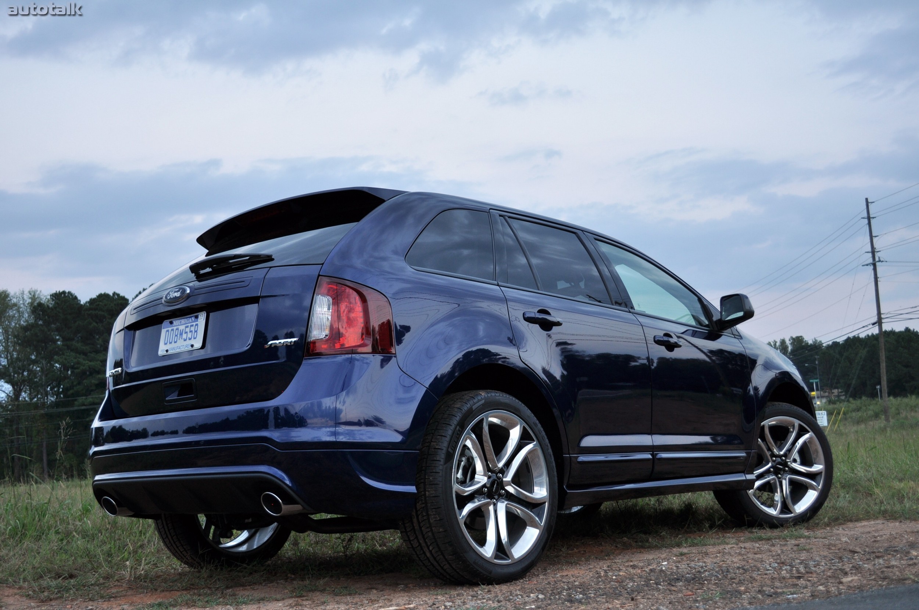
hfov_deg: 49.6
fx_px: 994
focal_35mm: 39
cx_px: 460
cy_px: 305
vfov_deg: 34.1
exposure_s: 1/25
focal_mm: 26
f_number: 4.2
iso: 200
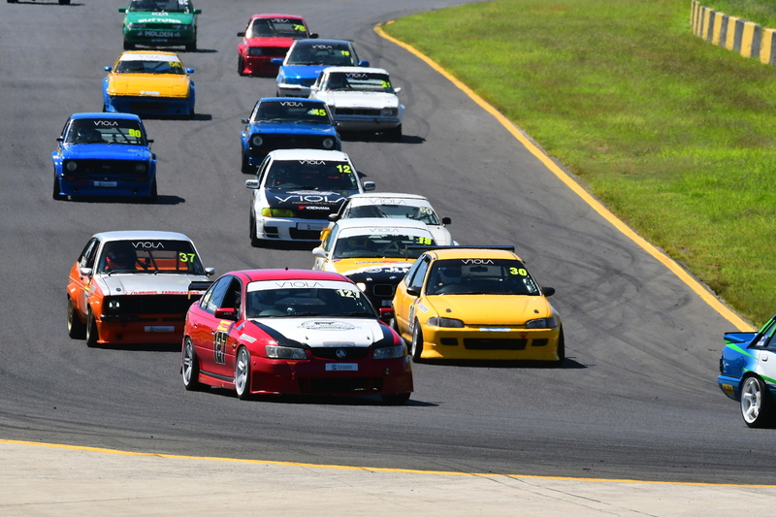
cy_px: 258
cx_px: 388
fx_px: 12607
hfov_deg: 3.5
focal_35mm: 585
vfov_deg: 2.3
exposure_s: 1/640
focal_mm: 390
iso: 500
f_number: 13
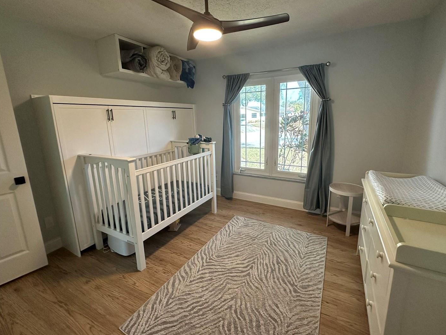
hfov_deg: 94.5
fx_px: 206
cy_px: 158
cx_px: 226
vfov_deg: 78.0
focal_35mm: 16
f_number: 2.2
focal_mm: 2.22
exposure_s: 1/120
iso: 200
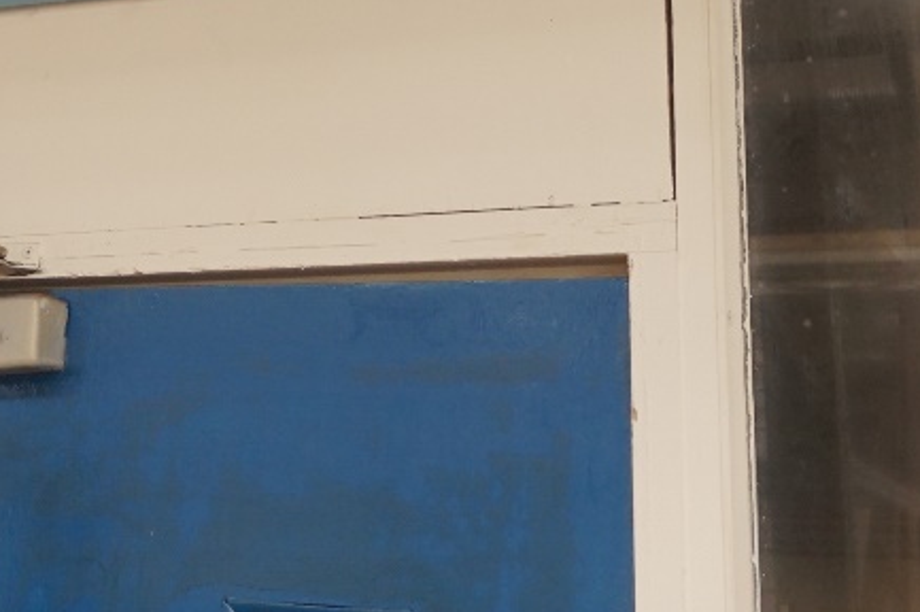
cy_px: -5
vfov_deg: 18.6
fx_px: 1813
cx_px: 236
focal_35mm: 71
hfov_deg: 28.1
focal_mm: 20
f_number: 4
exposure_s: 1/160
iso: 1000
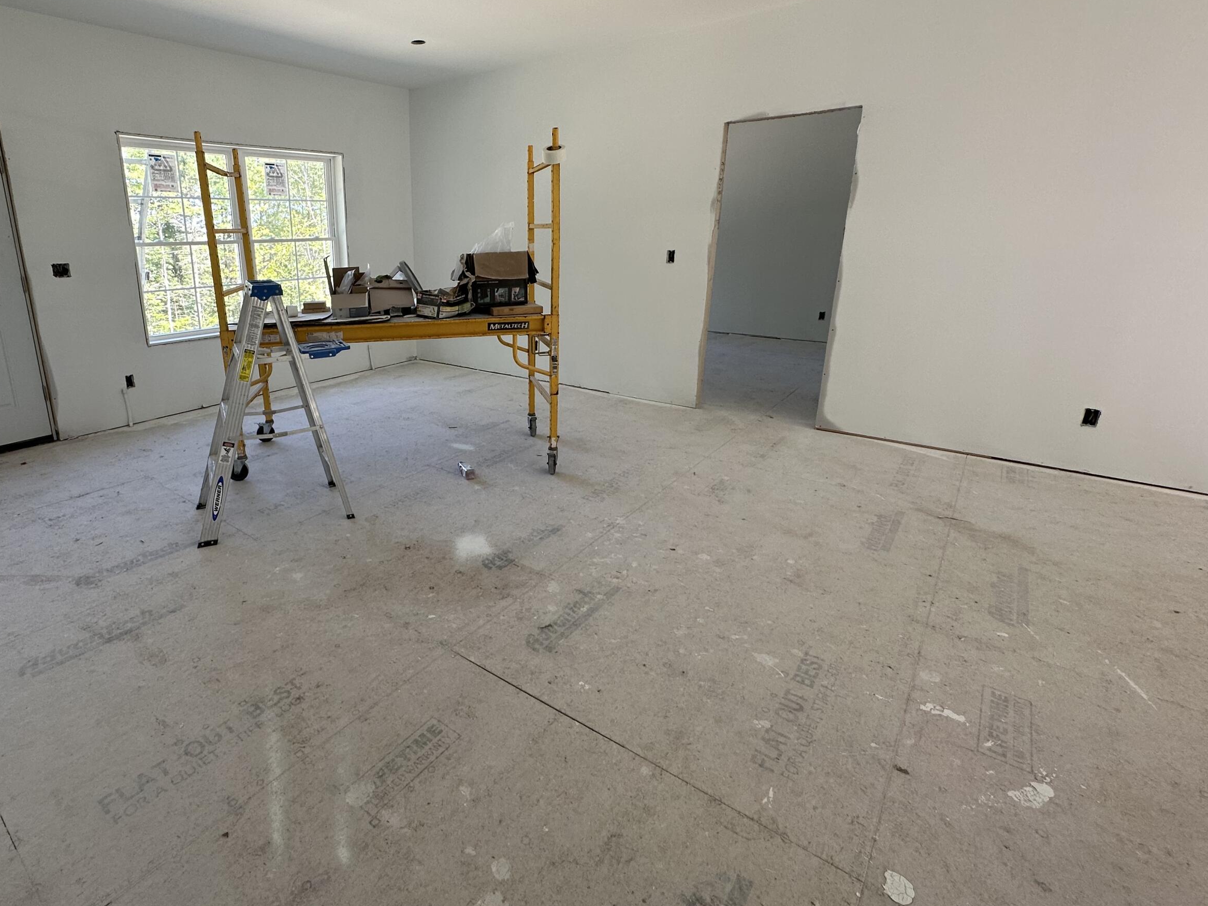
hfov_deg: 85.7
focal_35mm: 18
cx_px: 439
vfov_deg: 71.4
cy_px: 401
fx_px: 628
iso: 64
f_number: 2.2
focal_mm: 2.22
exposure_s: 1/99
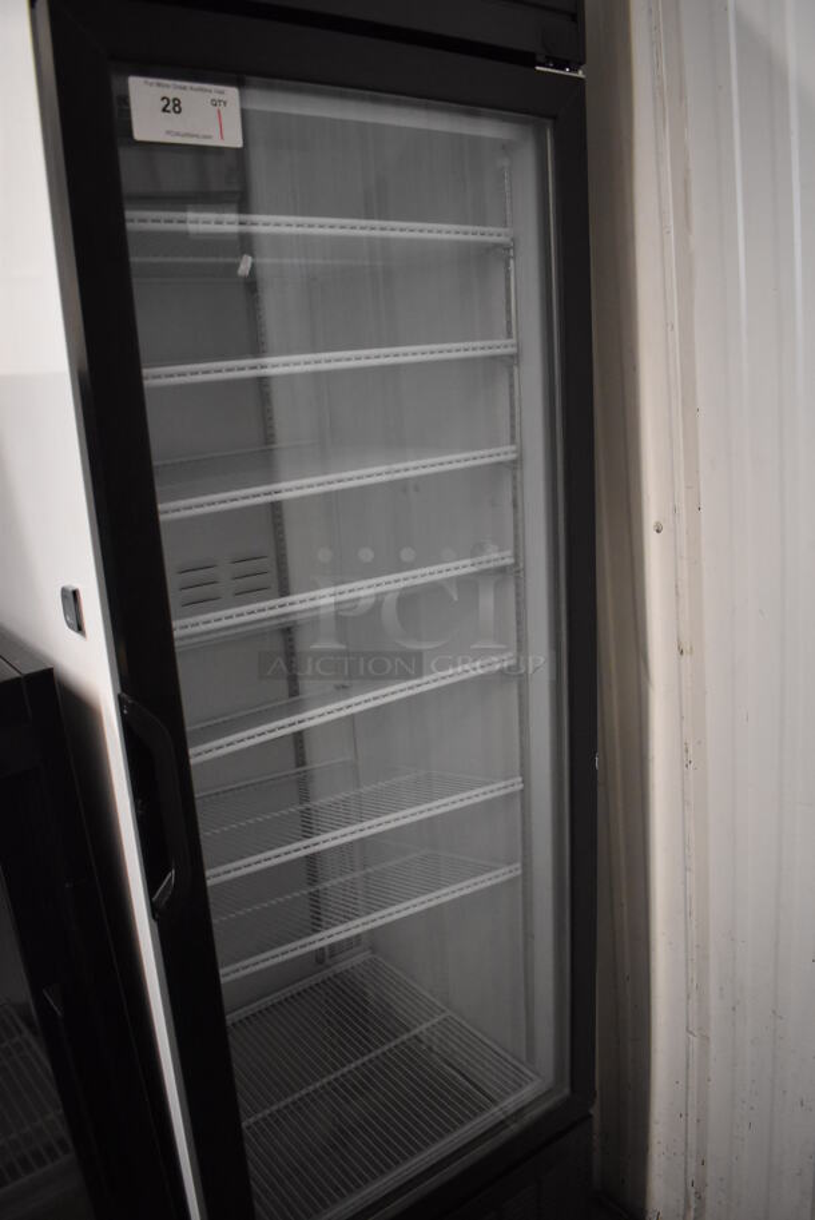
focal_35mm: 27
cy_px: 610
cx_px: 408
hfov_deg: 48.0
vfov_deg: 67.3
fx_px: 915
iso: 2800
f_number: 3.5
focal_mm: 18
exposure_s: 1/125
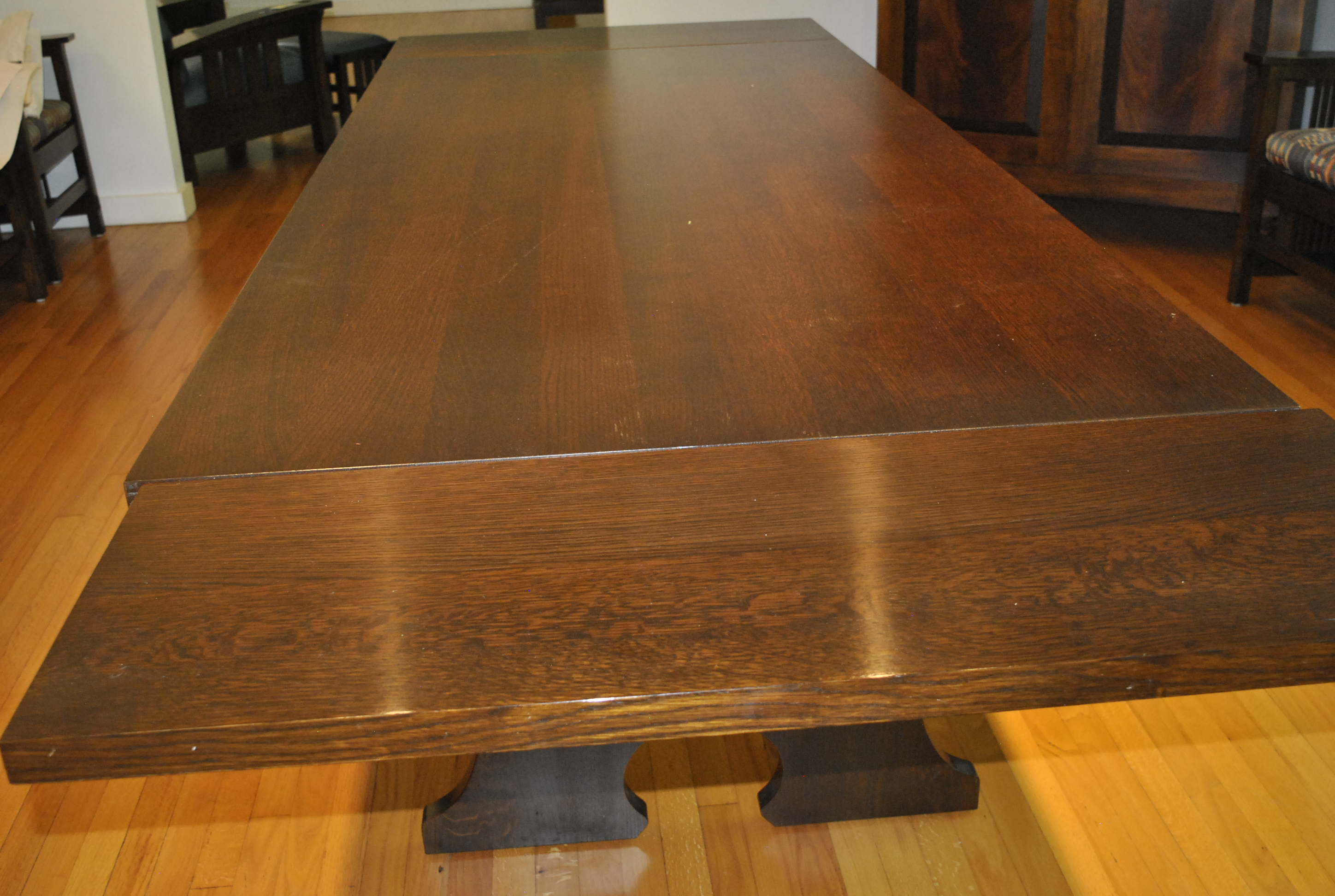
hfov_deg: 49.5
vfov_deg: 34.4
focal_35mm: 39
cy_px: 448
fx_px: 1449
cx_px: 668
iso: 800
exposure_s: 1/50
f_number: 6.3
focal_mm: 26
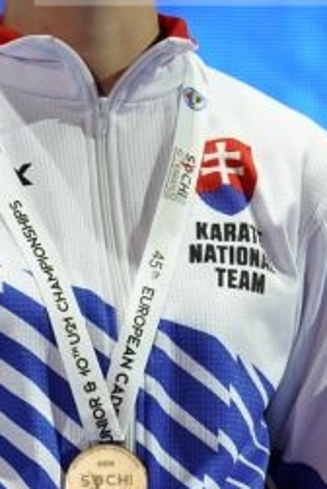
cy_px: 518
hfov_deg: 1.4
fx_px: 12975
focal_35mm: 955
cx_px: 216
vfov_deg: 2.2
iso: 320
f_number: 2.8
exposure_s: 1/250
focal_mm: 200
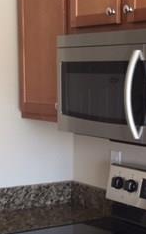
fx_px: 535
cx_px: 159
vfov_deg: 24.4
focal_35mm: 84
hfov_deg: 15.1
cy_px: 177
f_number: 2.2
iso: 64
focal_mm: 4.15
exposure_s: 1/30
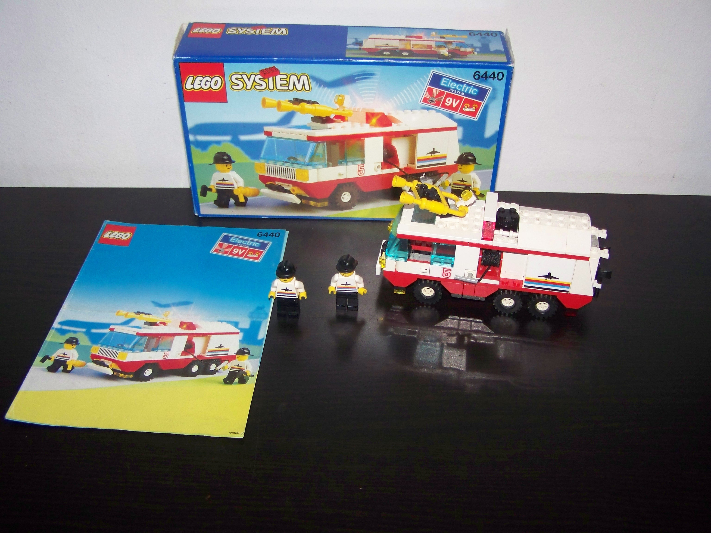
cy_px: 266
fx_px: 781
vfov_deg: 37.7
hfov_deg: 49.0
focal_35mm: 38
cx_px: 356
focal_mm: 6.3
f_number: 2.8
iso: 200
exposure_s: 1/30
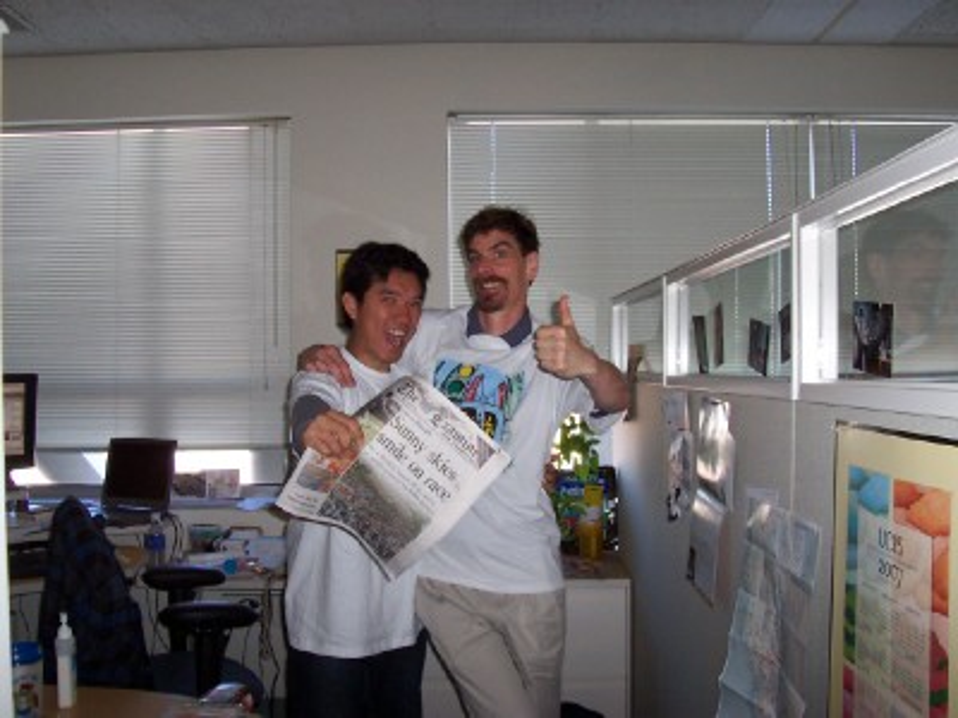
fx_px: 1024
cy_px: 359
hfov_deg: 50.1
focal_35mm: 37
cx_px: 479
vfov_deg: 38.7
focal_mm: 5.6
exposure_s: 1/60
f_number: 2.8
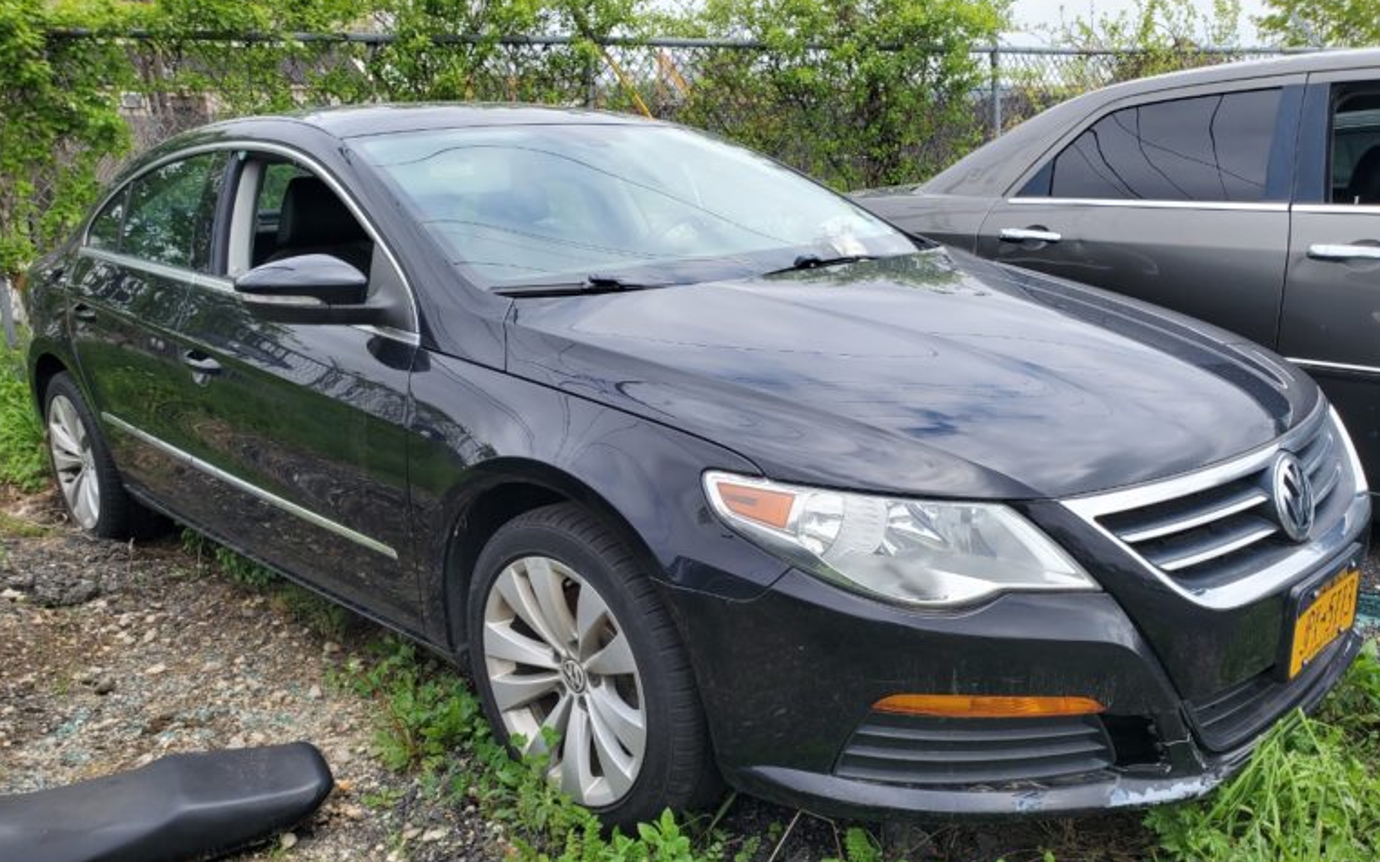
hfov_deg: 64.6
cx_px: 677
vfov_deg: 42.9
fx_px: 1091
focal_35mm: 29
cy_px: 521
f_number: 2.4
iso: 50
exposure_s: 1/952
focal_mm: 4.3
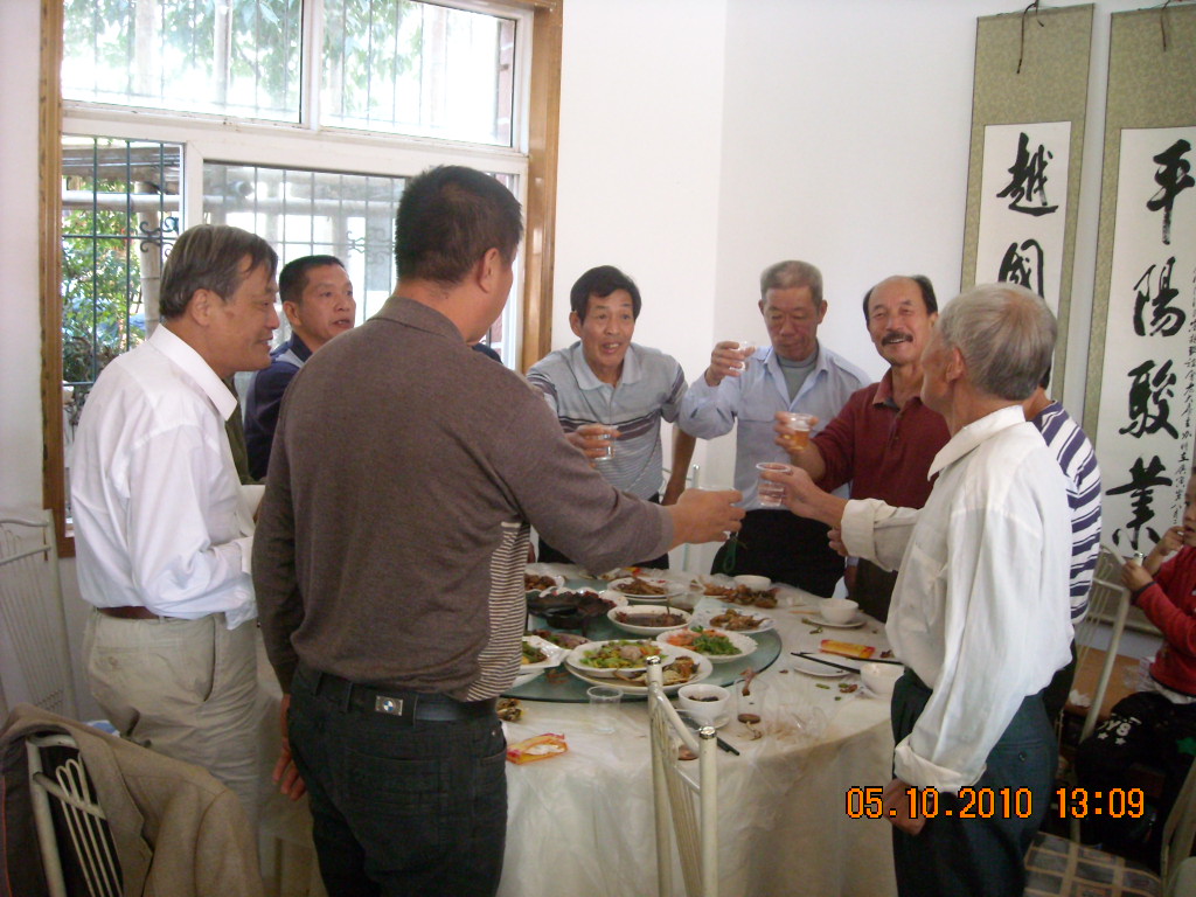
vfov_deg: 40.7
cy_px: 448
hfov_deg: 52.6
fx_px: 1209
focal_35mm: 35
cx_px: 598
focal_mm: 5.7
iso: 400
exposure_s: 1/52
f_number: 2.8
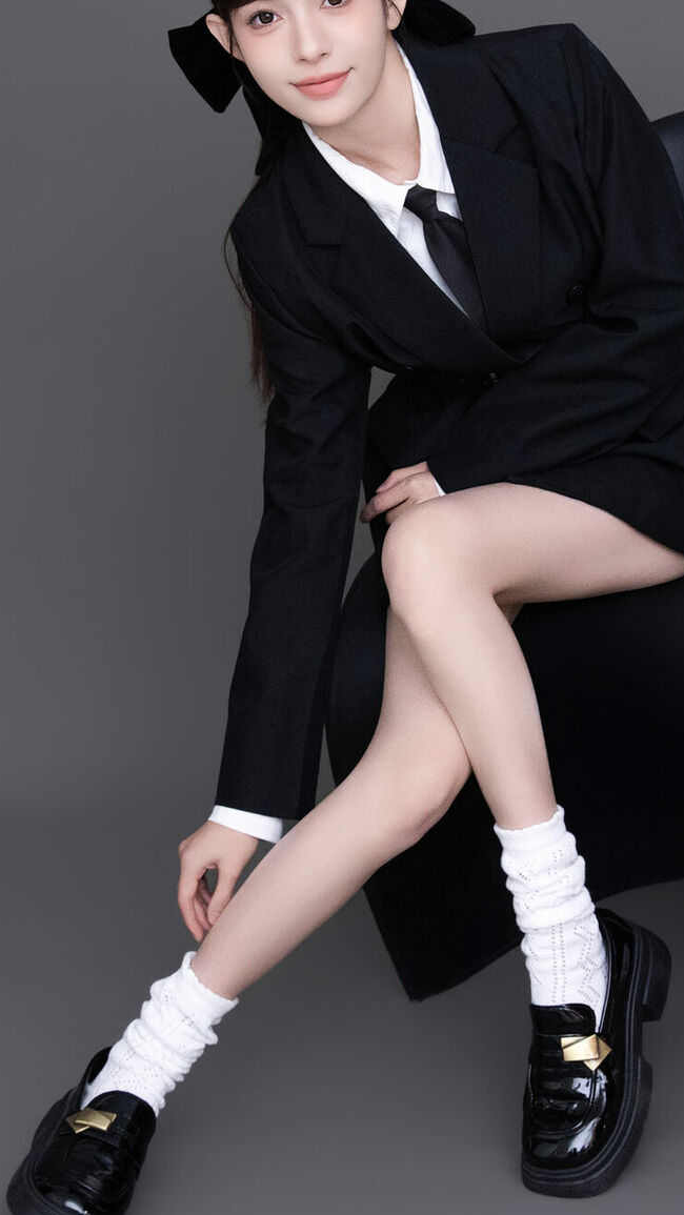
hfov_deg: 20.1
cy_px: 559
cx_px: 377
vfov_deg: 34.9
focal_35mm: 60
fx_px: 1934
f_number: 8
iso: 3200
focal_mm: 43
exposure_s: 1/50
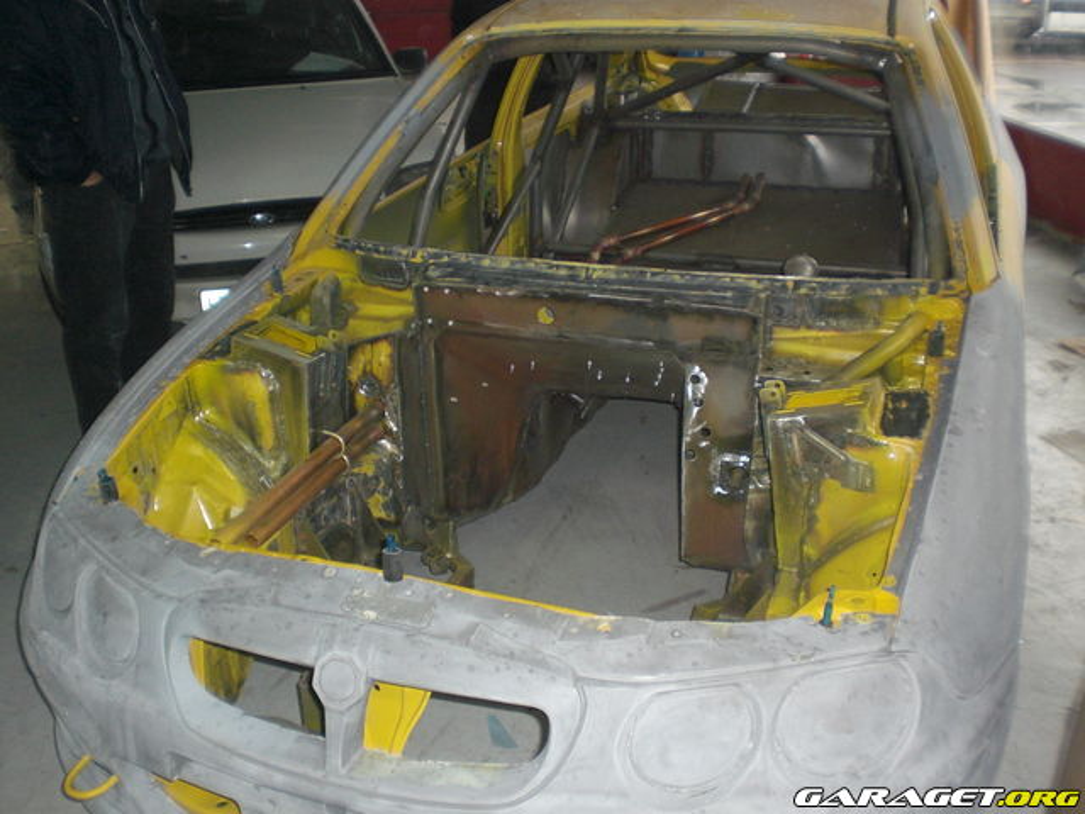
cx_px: 542
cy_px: 407
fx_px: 1128
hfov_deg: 51.4
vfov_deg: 39.7
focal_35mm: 36
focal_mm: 6.3
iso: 200
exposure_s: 1/60
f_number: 3.1
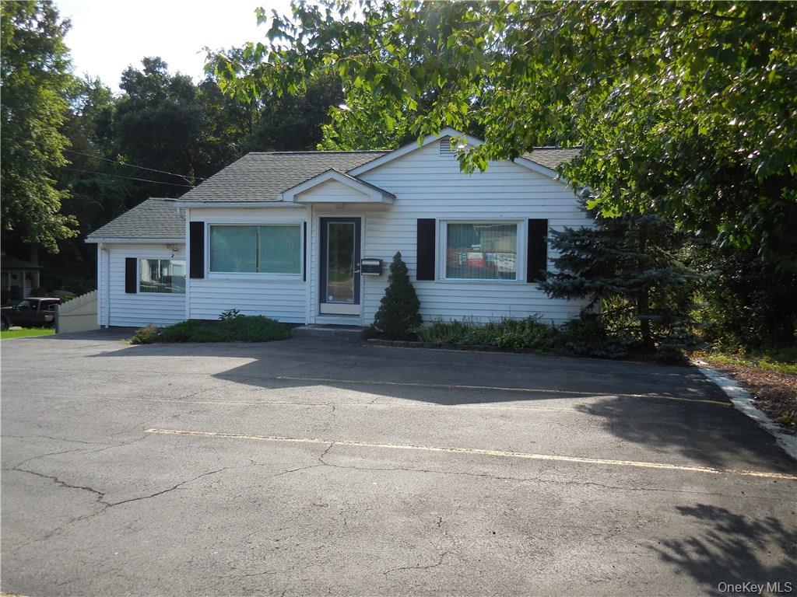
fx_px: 760
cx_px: 398
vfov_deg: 42.9
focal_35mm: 33
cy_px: 298
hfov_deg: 55.4
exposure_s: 1/640
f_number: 3.7
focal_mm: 5.9
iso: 125
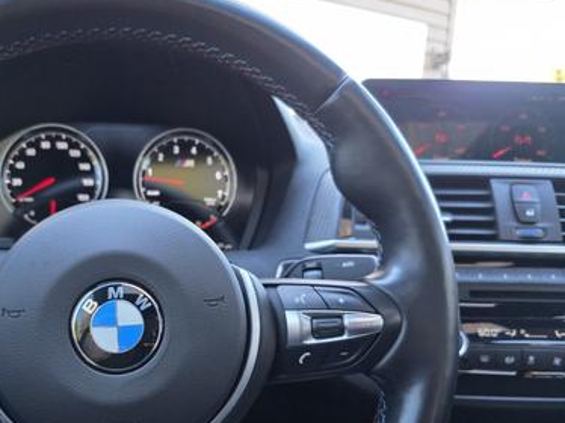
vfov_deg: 45.0
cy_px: 266
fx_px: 506
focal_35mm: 31
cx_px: 186
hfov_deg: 57.0
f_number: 1.7
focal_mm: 6.3
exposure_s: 1/120
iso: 500
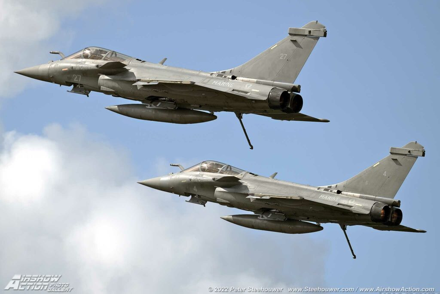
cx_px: 220
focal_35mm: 500
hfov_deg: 4.1
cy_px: 147
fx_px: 6114
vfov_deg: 2.8
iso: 280
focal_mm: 500
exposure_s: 1/3200
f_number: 7.1
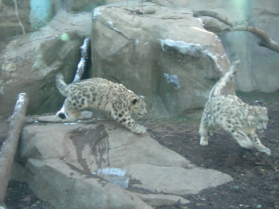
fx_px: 306
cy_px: 104
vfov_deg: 37.7
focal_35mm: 38
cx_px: 140
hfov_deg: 49.0
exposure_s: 1/83.6
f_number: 2.8
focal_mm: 7.8
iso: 200
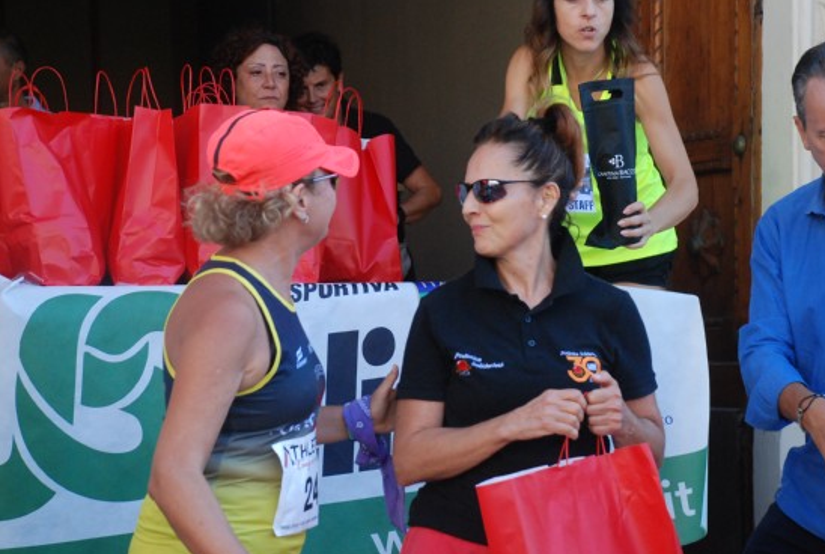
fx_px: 2641
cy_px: 288
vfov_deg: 12.0
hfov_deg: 17.8
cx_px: 416
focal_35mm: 115
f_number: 5.6
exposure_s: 1/400
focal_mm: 70
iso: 1000
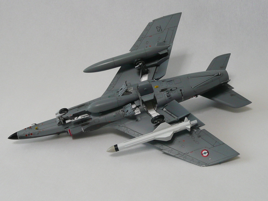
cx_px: 134
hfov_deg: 39.7
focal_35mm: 48
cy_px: 100
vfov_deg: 30.3
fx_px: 372
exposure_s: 1/13
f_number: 3.5
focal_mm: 5.2
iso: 200
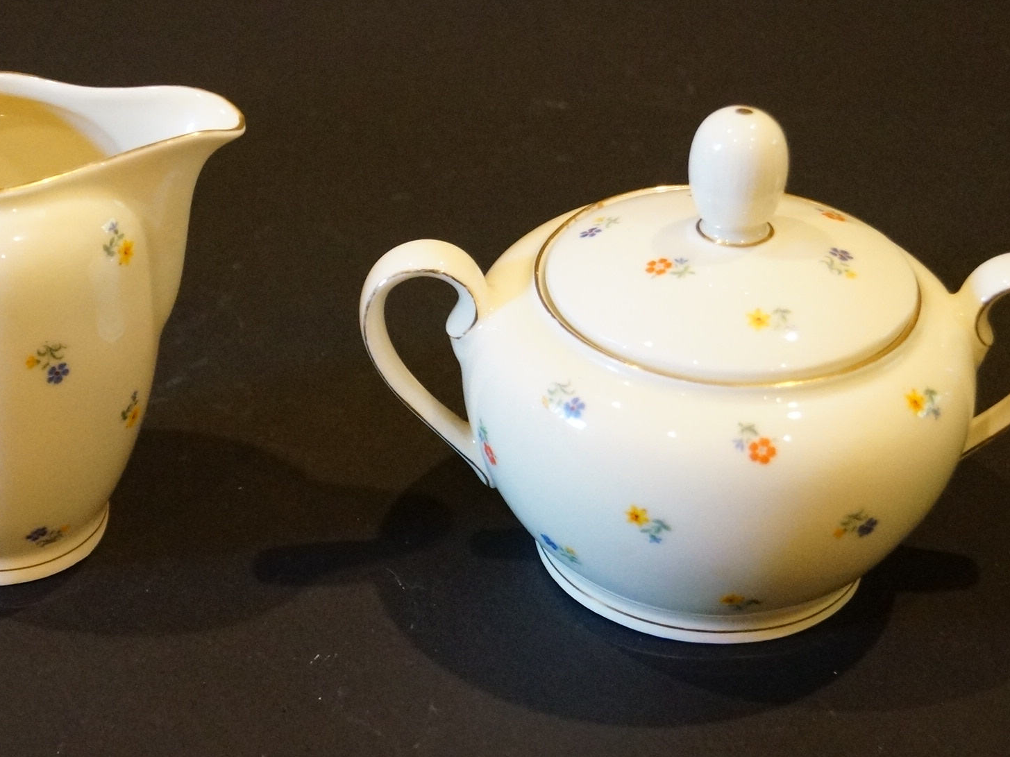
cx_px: 328
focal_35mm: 85
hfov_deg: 23.0
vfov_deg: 17.4
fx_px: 2474
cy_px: 251
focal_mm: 35
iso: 3200
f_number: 5
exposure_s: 1/40
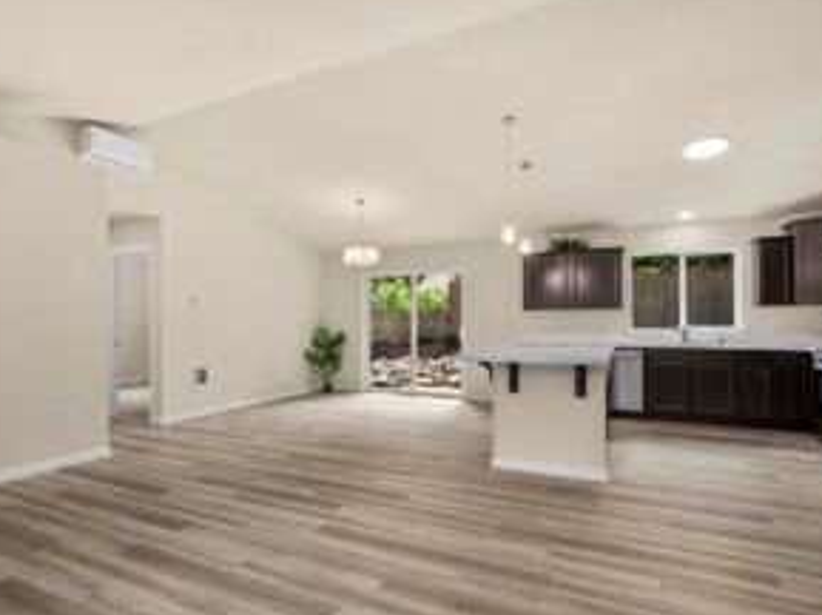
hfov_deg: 81.1
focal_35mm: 20
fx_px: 474
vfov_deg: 65.7
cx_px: 341
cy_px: 340
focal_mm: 15
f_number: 7.1
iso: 125
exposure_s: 1/60
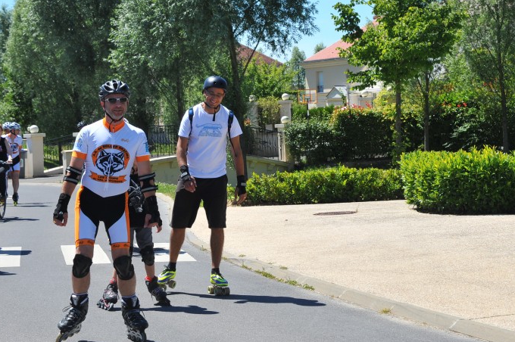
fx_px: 1429
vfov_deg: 13.6
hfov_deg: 20.4
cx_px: 265
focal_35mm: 100
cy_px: 124
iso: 400
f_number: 11
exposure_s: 1/500
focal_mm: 68
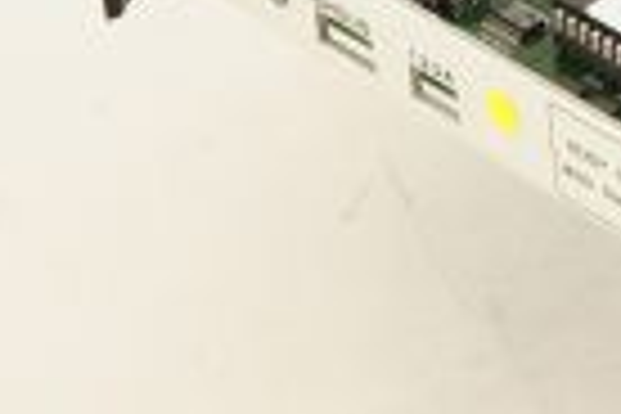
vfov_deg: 6.3
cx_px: 1179
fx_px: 3760
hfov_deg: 9.0
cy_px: 196
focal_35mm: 218
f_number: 13
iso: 1600
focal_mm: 50
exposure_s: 1/160
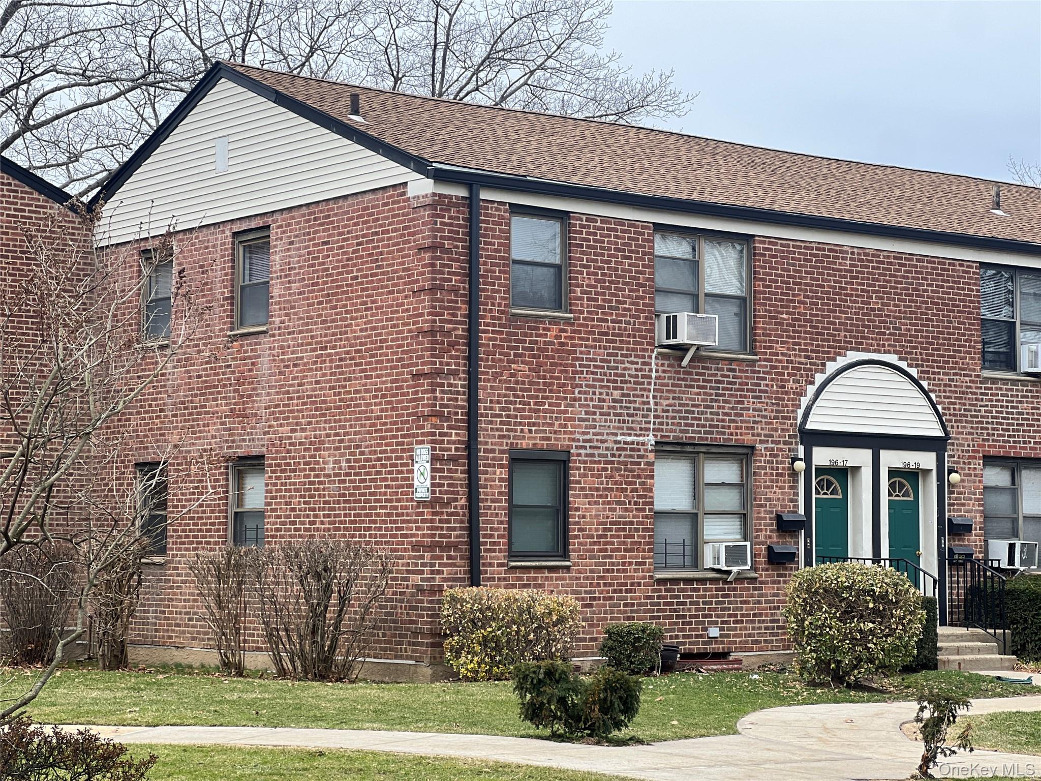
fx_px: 2316
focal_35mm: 77
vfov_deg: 19.1
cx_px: 520
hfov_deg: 25.3
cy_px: 390
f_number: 2.8
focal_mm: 9
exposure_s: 1/207
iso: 32
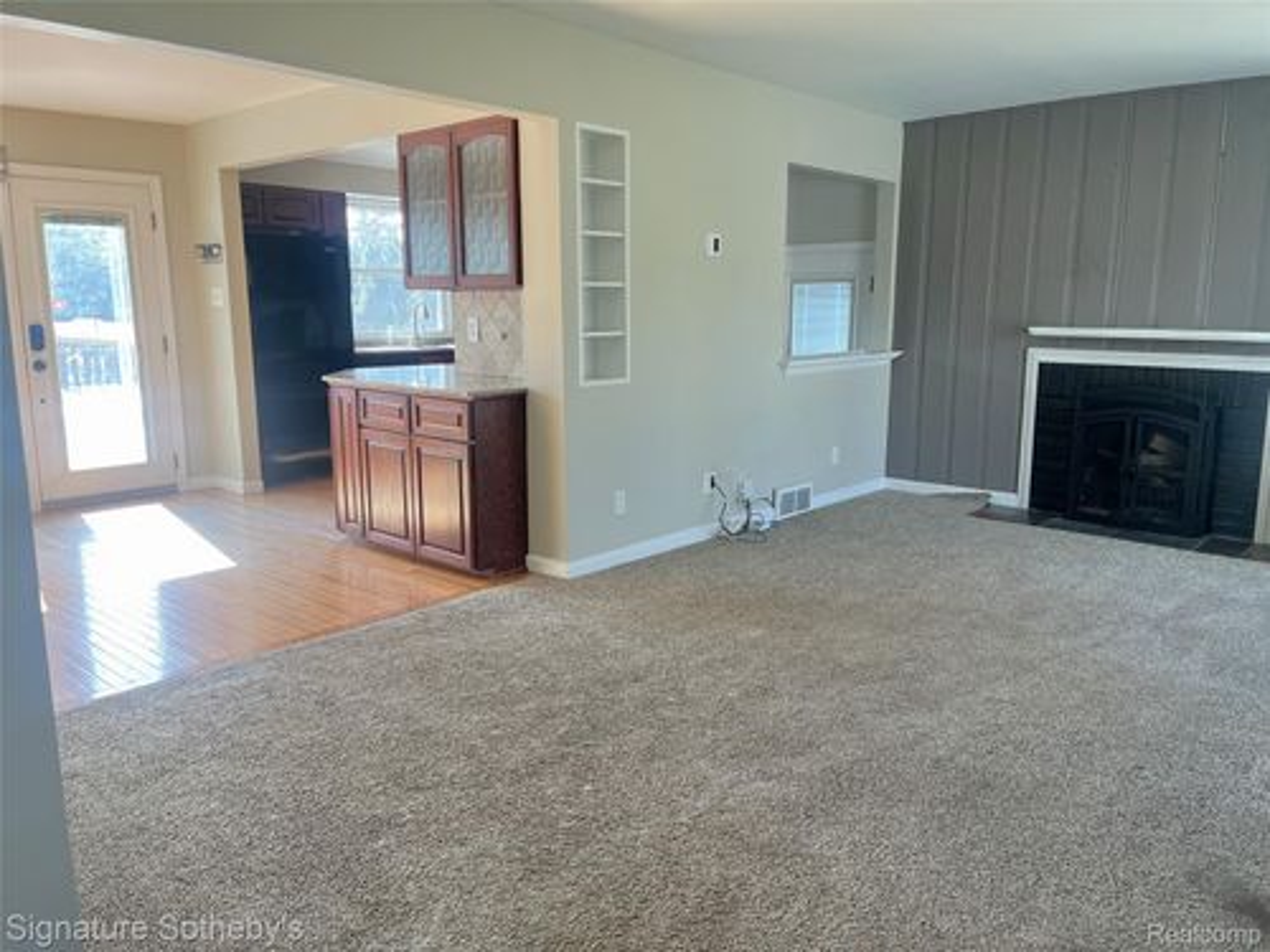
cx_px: 635
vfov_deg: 53.1
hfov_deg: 67.3
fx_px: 954
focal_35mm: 26
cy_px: 476
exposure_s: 1/121
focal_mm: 5.1
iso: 100
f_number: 1.6
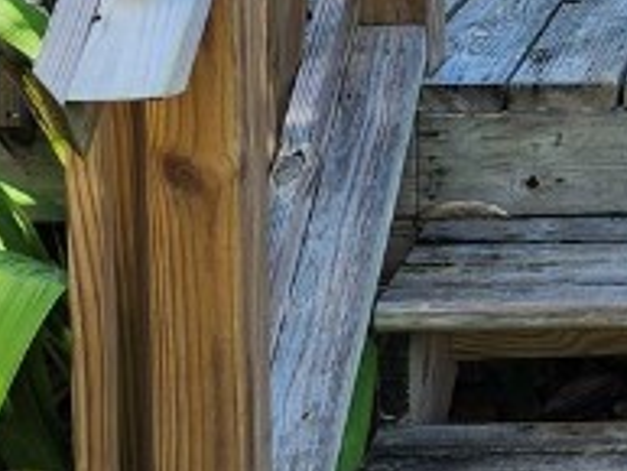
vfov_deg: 11.3
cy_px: -393
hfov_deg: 14.3
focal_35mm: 122
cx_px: 1131
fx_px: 2211
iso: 25
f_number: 1.8
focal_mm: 5.54
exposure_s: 1/322
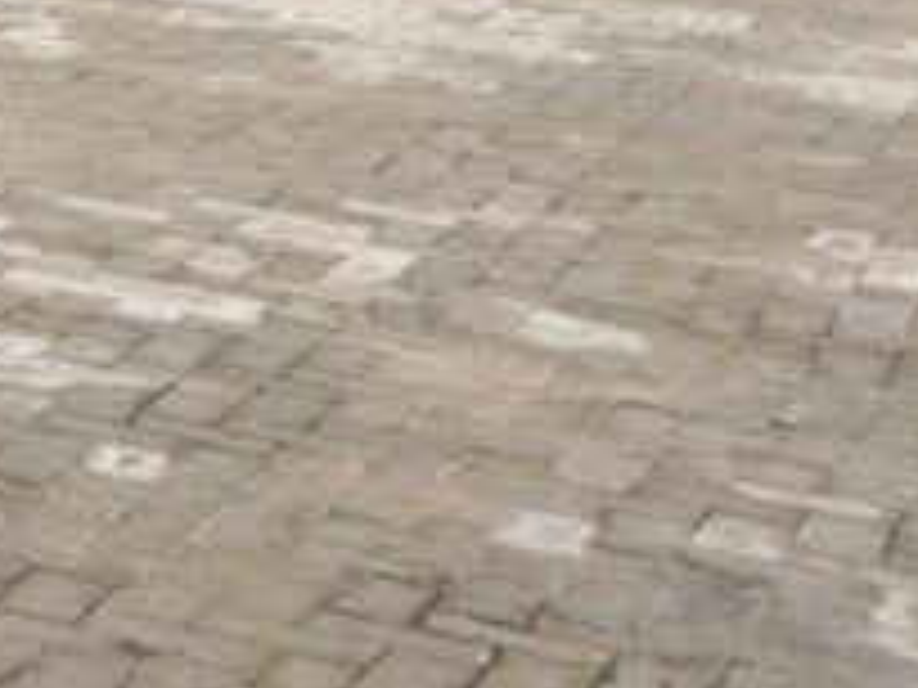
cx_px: -1796
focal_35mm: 122
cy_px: -1592
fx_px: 3235
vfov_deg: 9.0
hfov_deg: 11.0
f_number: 9
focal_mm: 16
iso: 200
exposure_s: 1/160
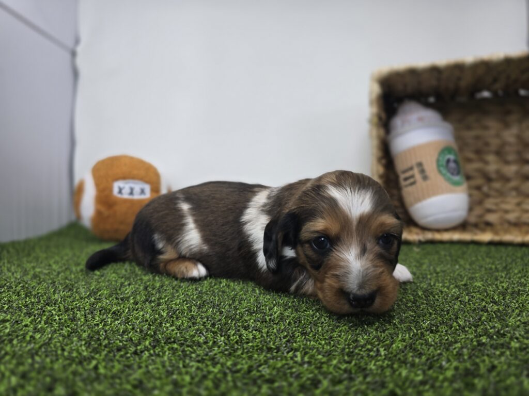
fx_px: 351
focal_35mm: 23
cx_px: 264
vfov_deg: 58.9
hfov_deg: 73.9
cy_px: 198
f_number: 1.7
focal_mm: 6.3
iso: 32
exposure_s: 1/120
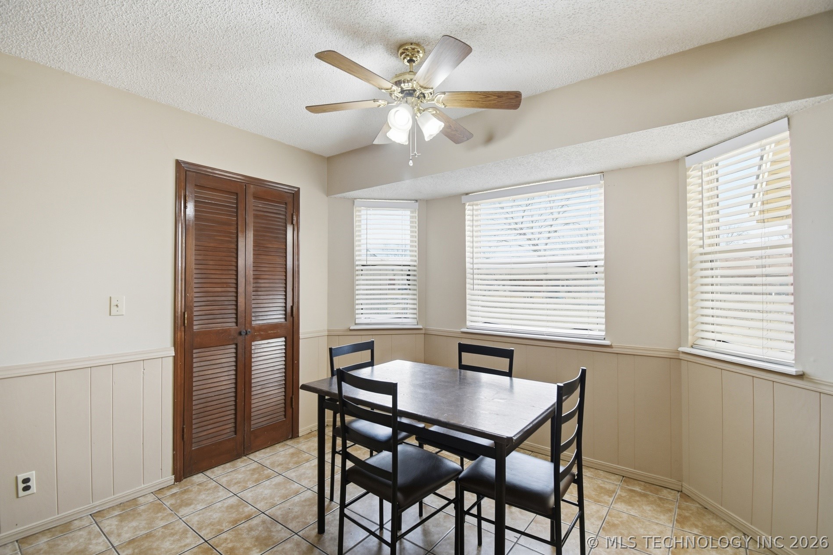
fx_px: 347
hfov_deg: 100.4
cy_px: 278
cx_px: 416
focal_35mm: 15
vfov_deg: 77.3
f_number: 13
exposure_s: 1/40
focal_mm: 10
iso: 250
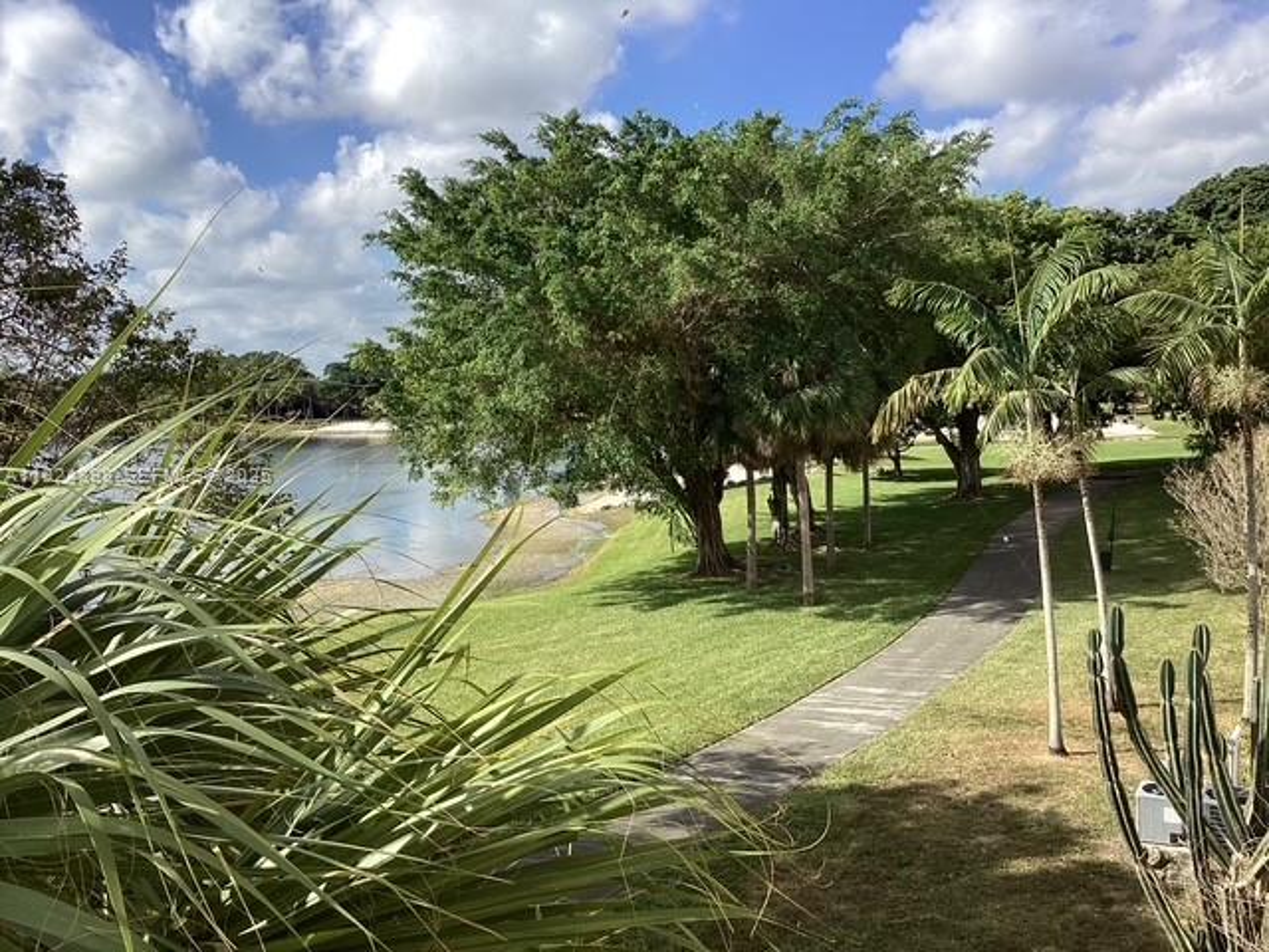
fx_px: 1136
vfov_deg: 45.4
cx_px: 634
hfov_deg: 58.4
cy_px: 476
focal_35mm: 31
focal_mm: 3.3
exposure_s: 1/1006
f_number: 2.4
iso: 25
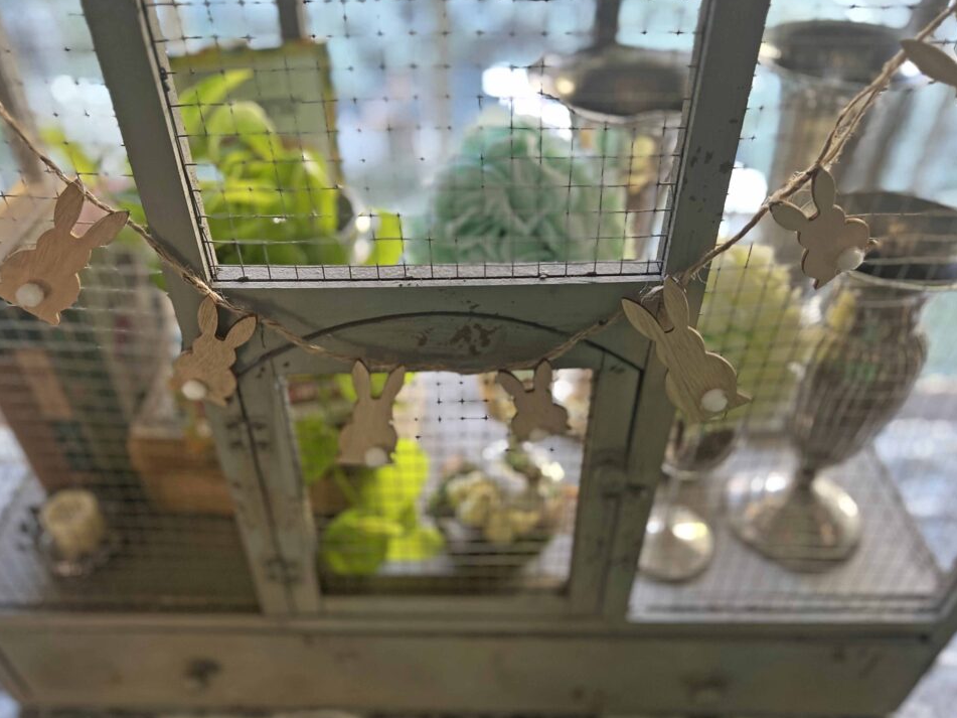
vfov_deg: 49.7
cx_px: 447
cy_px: 357
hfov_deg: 63.4
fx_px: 774
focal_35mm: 28
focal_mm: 5.7
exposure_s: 1/60
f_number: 1.5
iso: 250
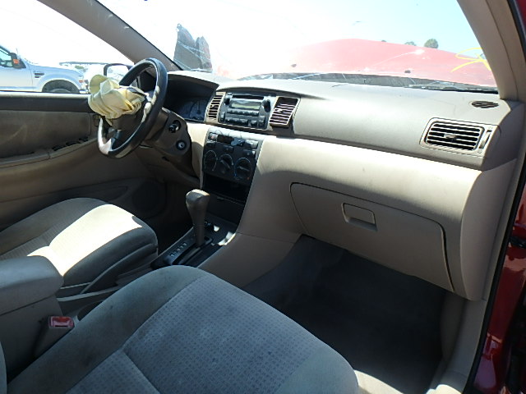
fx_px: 319
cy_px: 197
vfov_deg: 63.4
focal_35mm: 21
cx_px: 263
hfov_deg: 79.0
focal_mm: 3.7
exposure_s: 1/320
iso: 125
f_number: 3.5
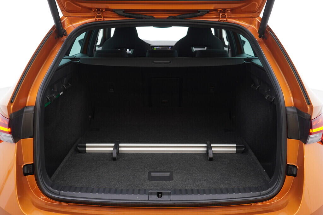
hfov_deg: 53.1
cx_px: 162
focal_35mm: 36
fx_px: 323
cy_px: 108
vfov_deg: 36.9
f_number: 2.8
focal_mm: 24
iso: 125
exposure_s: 1/40
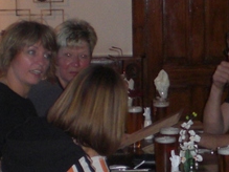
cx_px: 194
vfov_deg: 10.6
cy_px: 136
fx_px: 919
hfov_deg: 14.1
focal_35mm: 139
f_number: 3.1
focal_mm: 6.3
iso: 200
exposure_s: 1/60
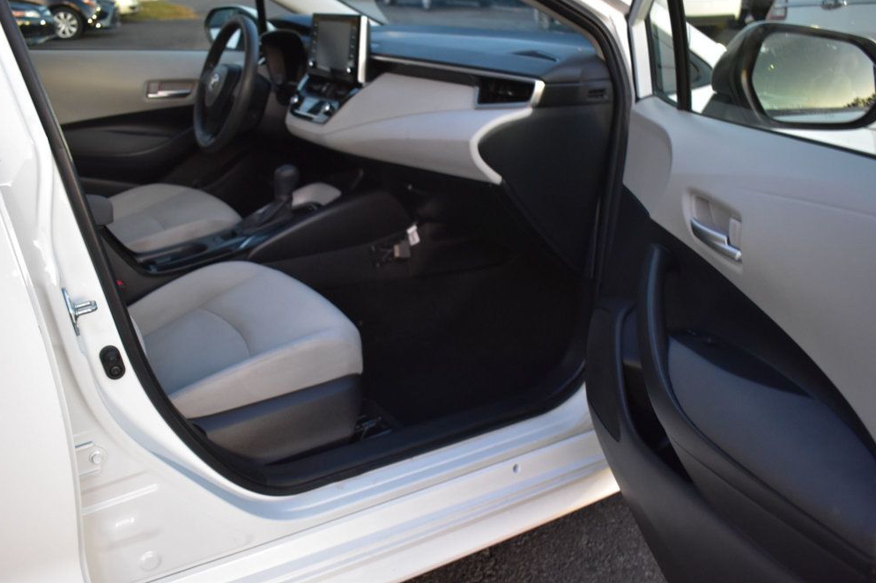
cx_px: 433
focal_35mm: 34
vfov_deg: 38.9
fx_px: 827
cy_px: 284
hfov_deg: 55.8
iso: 1600
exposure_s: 1/5
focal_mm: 22
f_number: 3.8
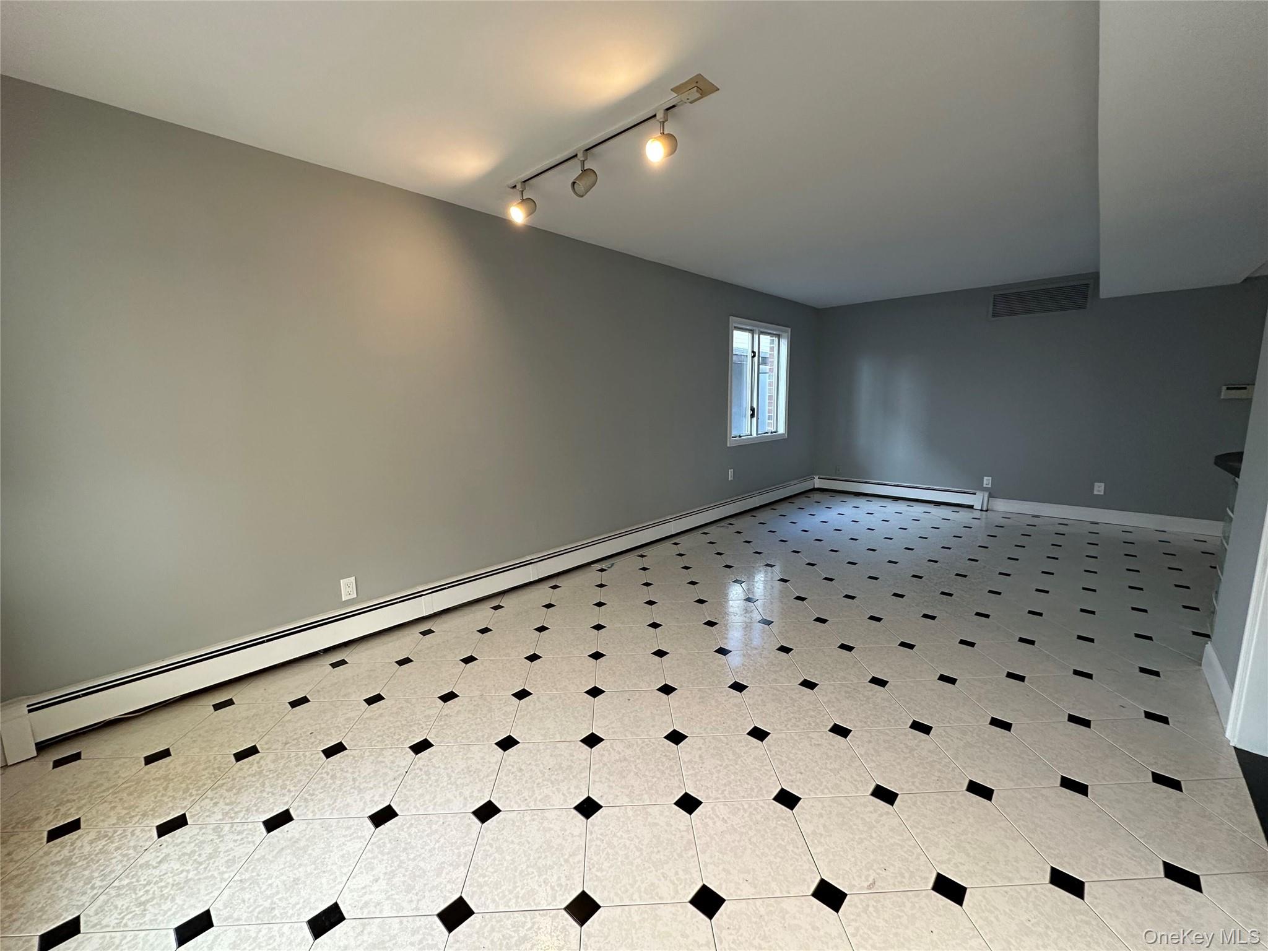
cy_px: 476
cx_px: 634
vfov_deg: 85.7
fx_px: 513
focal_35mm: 14
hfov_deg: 102.1
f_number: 2.2
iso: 200
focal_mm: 2.22
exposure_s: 1/120
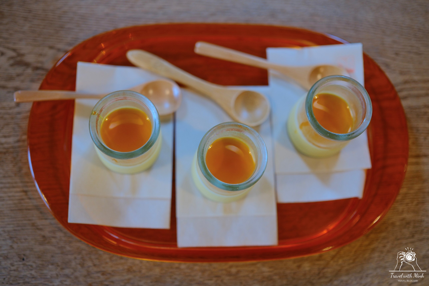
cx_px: 214
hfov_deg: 39.6
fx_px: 596
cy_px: 143
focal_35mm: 50
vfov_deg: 27.0
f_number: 1.4
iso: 250
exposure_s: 1/100
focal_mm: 33
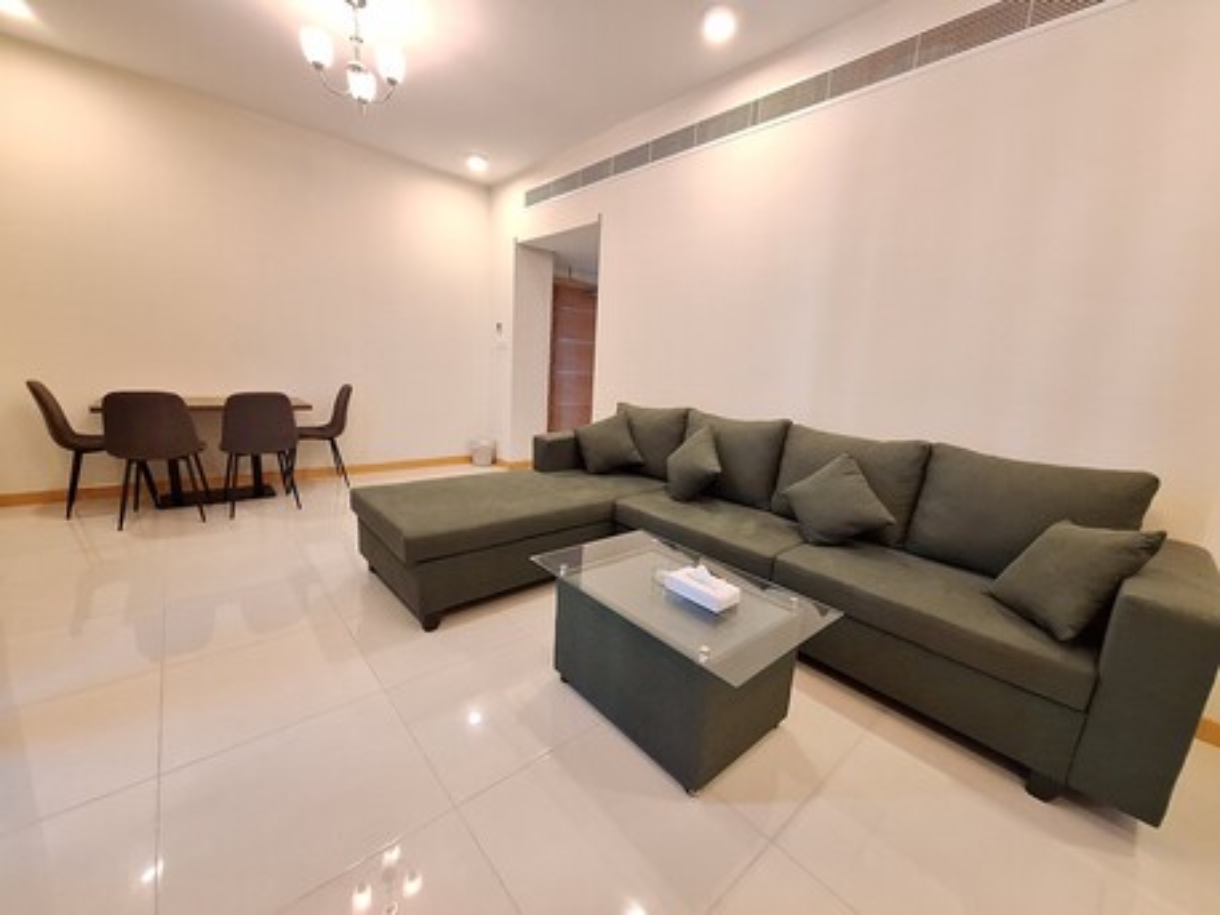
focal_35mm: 13
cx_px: 610
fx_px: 458
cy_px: 458
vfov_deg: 89.9
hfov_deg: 106.2
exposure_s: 1/40
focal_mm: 1.74
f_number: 2.2
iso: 160
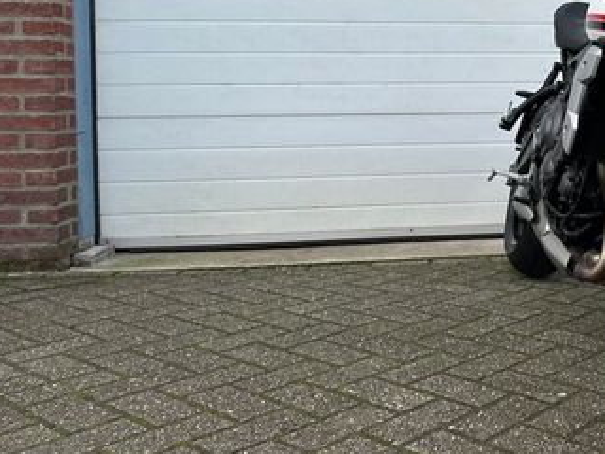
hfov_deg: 36.6
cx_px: 569
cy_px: 108
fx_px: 839
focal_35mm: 48
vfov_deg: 29.7
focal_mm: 6.86
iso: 80
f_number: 1.78
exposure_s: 1/1212
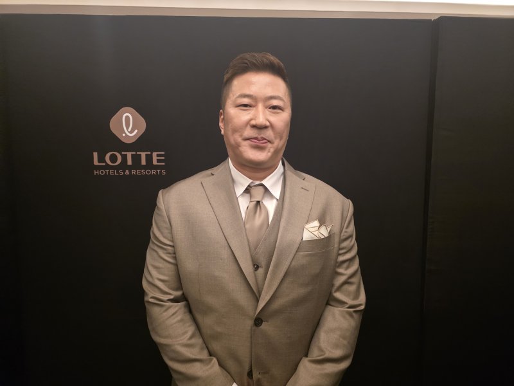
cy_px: 193
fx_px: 342
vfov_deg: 58.9
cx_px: 257
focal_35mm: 23
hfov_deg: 73.9
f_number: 1.7
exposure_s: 1/120
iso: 1000
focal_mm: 6.3
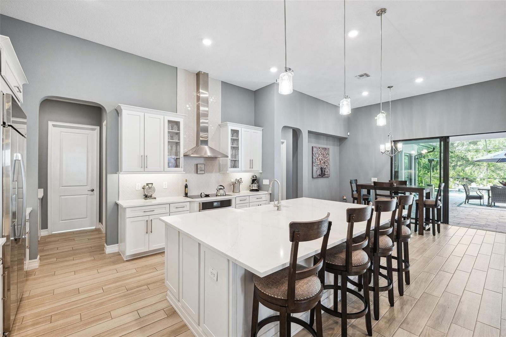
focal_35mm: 15
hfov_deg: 100.4
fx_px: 211
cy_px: 168
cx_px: 253
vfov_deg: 77.3
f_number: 8
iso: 400
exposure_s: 1/8
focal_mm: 15
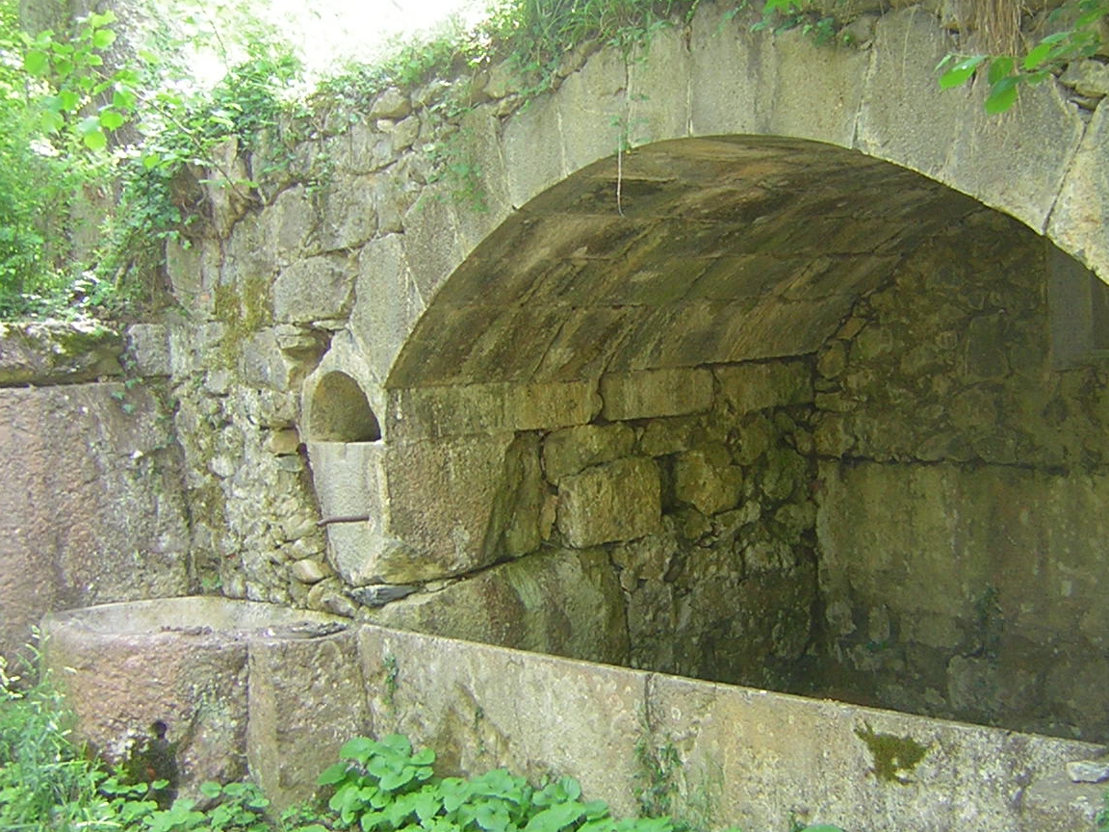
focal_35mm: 50
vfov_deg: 29.1
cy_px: 442
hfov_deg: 37.9
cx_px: 695
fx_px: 1602
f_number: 2.6
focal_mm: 4.7
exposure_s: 1/17.9
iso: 50
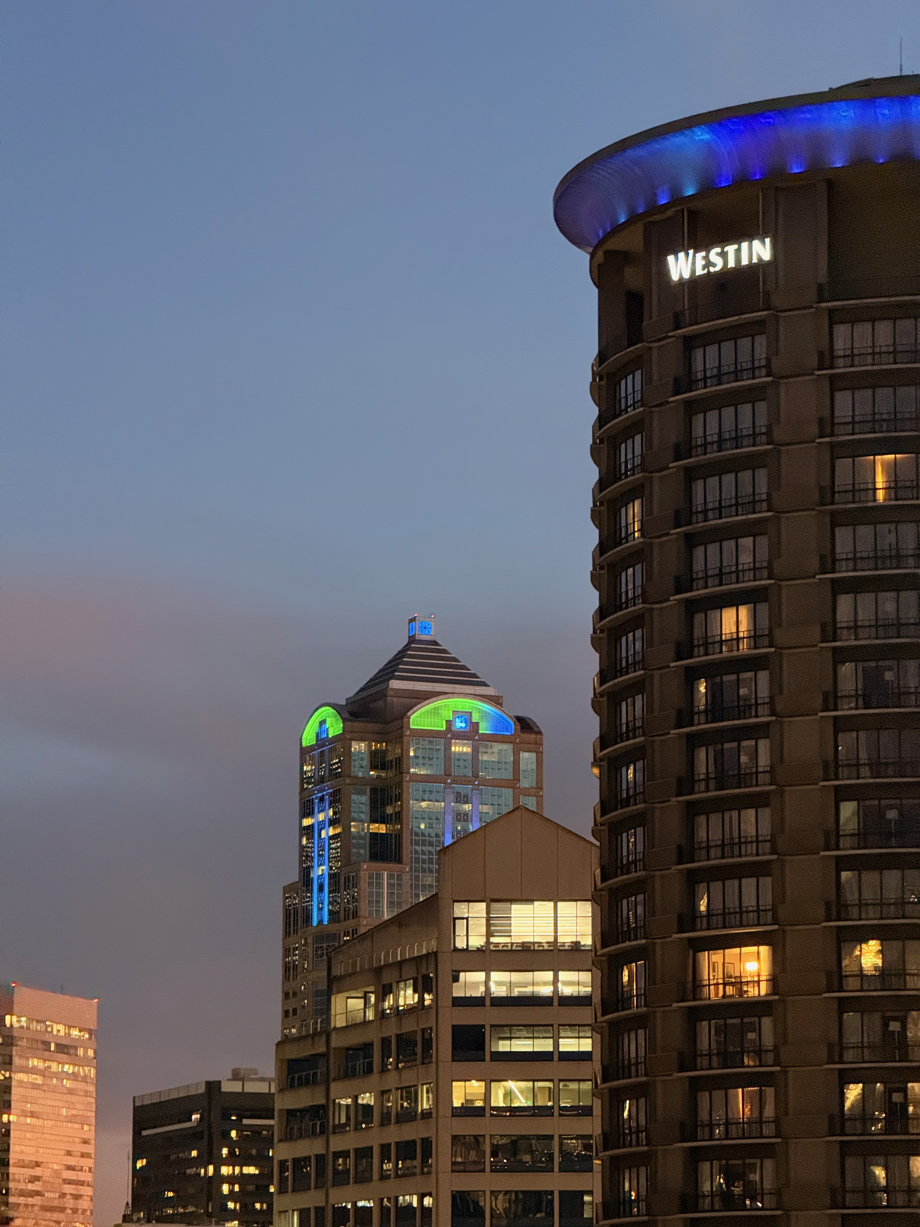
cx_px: 460
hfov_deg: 12.3
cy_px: 614
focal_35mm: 120
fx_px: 4252
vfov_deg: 16.4
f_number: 2.8
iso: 1600
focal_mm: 15.66
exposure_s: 1/20
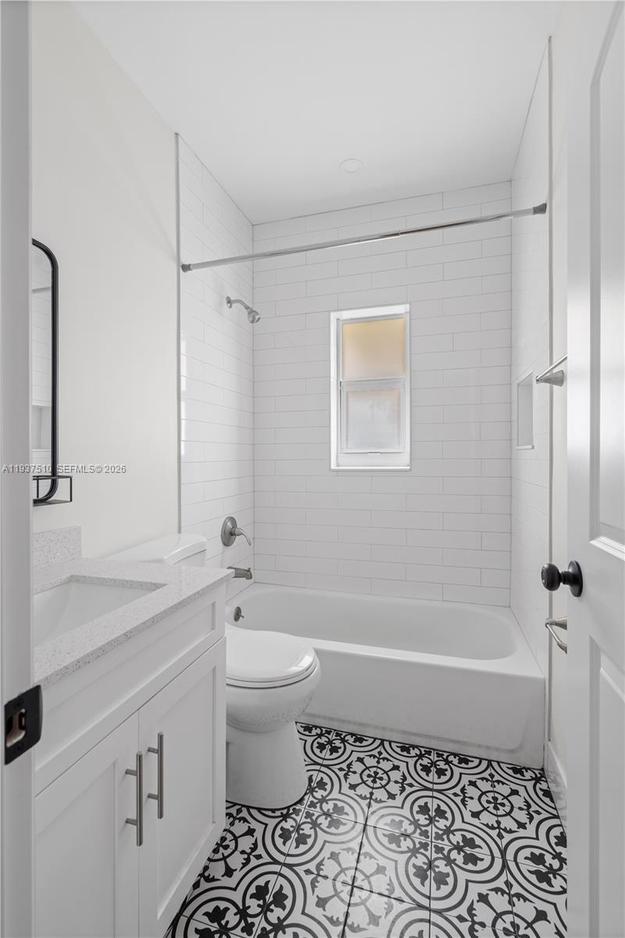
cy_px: 469
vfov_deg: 96.7
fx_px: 417
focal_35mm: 16
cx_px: 312
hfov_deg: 73.7
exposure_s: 1/1.25
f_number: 7.1
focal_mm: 16
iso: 100
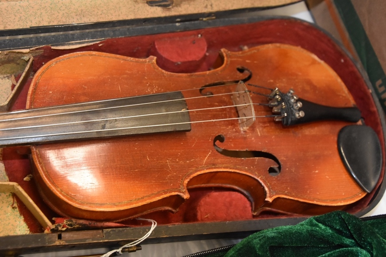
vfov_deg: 34.2
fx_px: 418
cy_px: 128
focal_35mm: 39
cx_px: 193
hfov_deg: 49.6
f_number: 3.8
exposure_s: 1/60
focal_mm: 26
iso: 3200
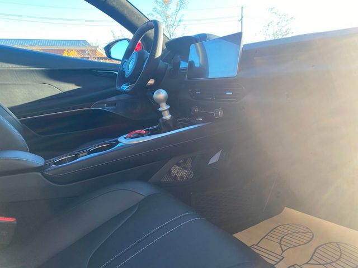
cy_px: 134
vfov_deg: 53.1
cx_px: 179
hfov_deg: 67.3
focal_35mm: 26
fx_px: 269
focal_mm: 4.25
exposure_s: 1/122
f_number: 1.8
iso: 40
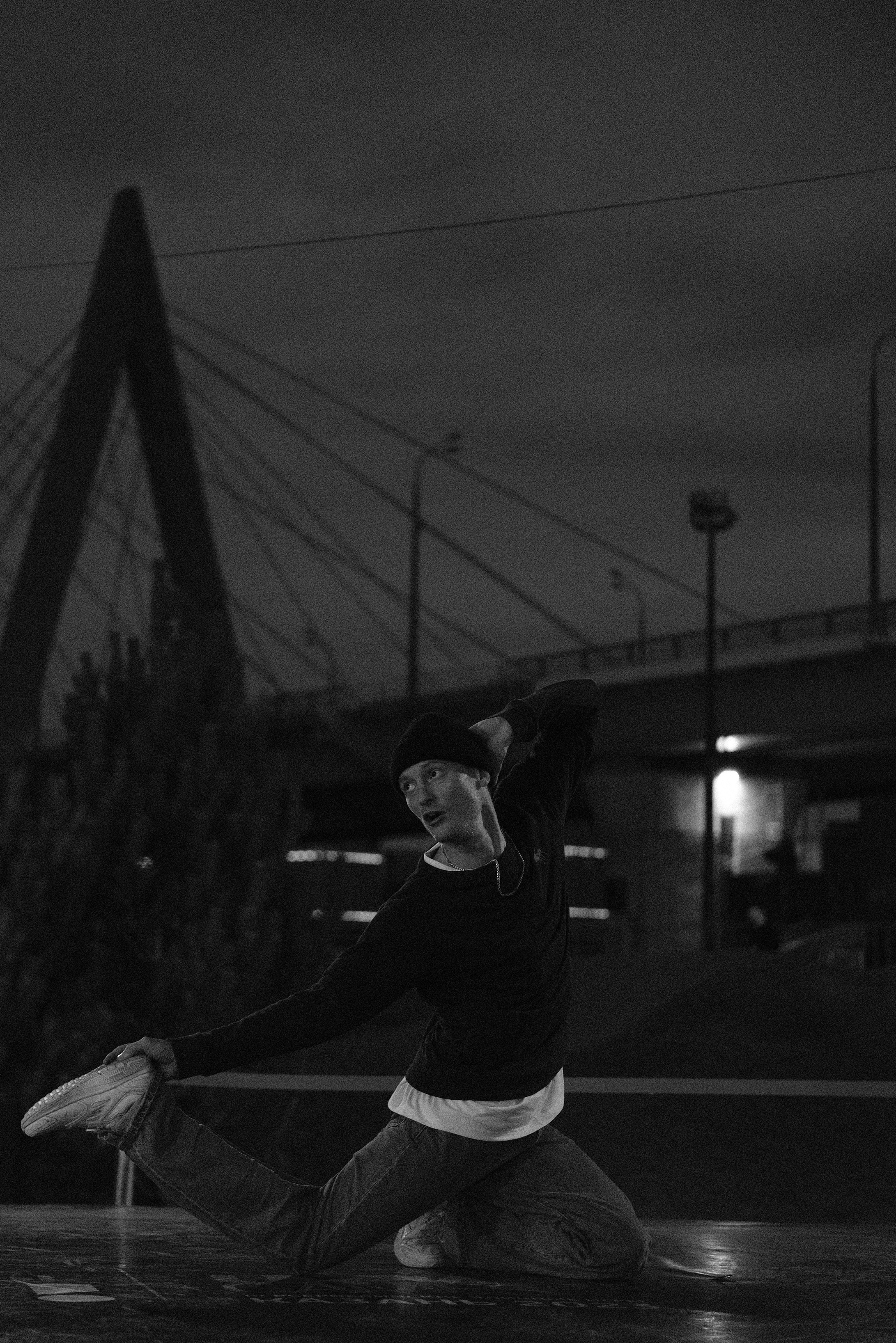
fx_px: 3285
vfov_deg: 23.1
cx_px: 384
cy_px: 773
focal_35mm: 88
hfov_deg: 15.5
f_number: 2
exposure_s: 1/640
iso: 5000
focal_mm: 50
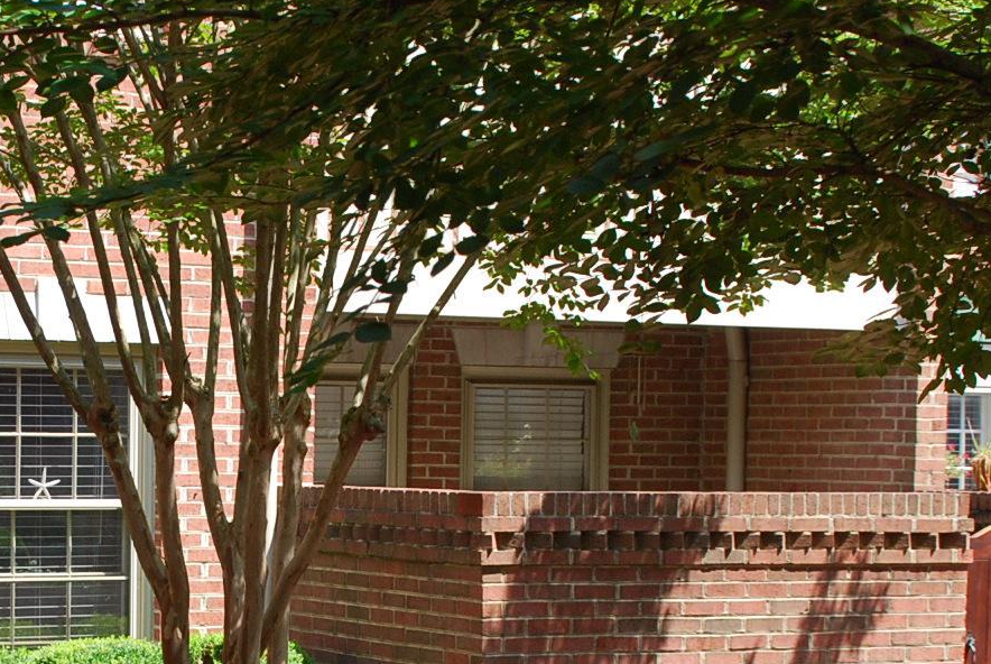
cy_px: 531
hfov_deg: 21.9
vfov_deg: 14.8
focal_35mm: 92
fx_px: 2536
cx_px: 222
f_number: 10
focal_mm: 28
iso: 400
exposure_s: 1/250
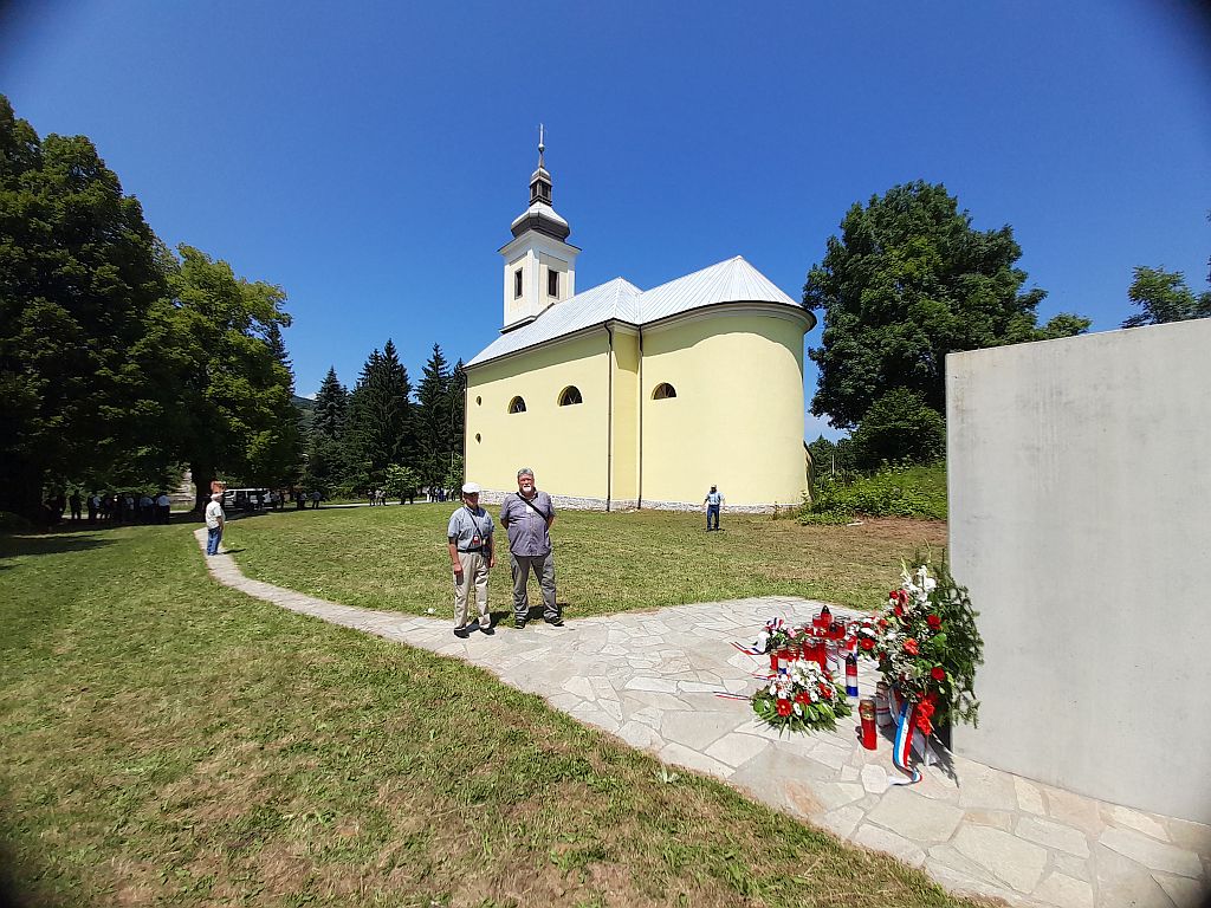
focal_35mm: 13
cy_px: 454
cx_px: 606
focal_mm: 1.42
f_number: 2.2
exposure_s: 1/1266
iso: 40
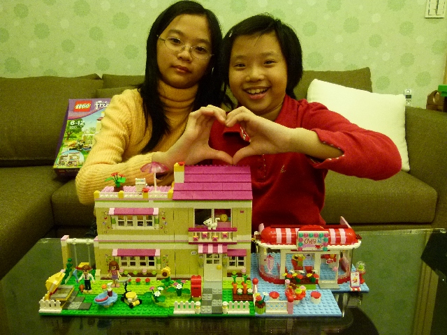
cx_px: 224
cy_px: 168
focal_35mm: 28
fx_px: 362
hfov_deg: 63.4
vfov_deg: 49.7
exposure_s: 1/40
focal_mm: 5.1
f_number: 2.9
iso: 400
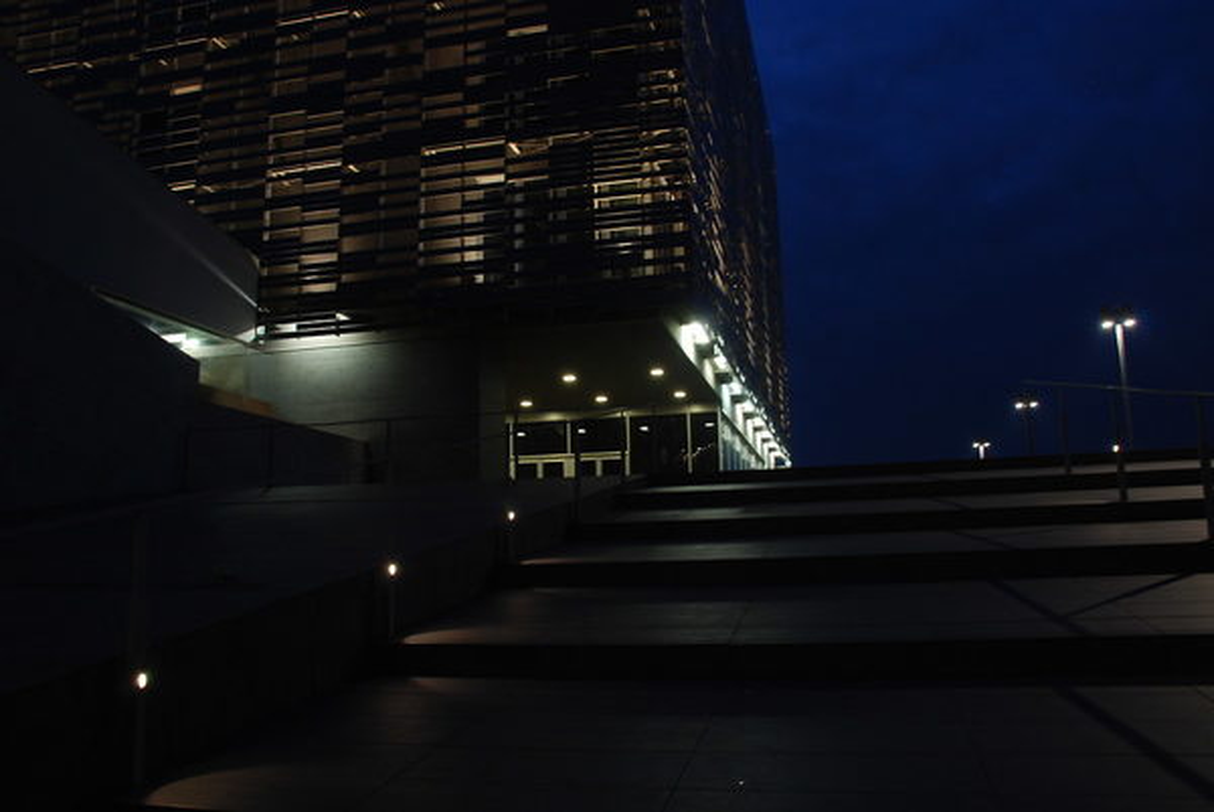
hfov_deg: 67.3
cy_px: 406
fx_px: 911
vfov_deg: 48.0
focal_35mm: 27
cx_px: 607
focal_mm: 18
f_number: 10
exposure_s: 1/1.3
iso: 250
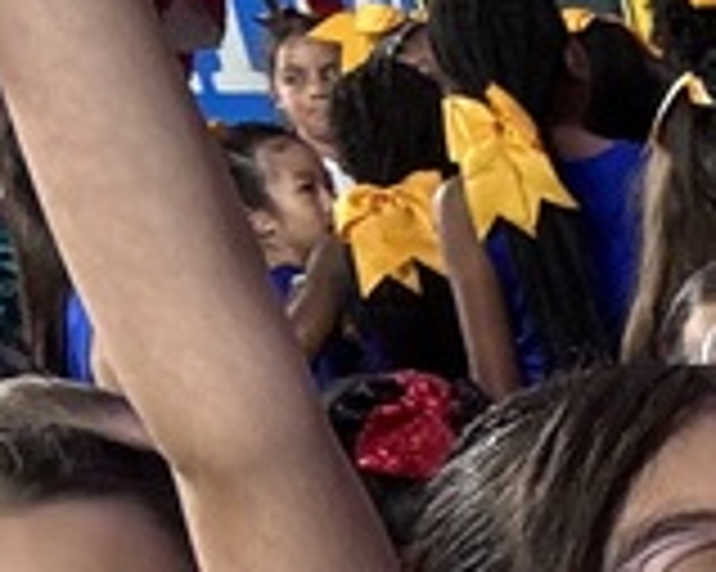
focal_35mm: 145
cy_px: 1437
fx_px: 3071
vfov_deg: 9.3
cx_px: 2125
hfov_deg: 10.0
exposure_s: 1/122
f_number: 1.9
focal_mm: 2.69
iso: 50
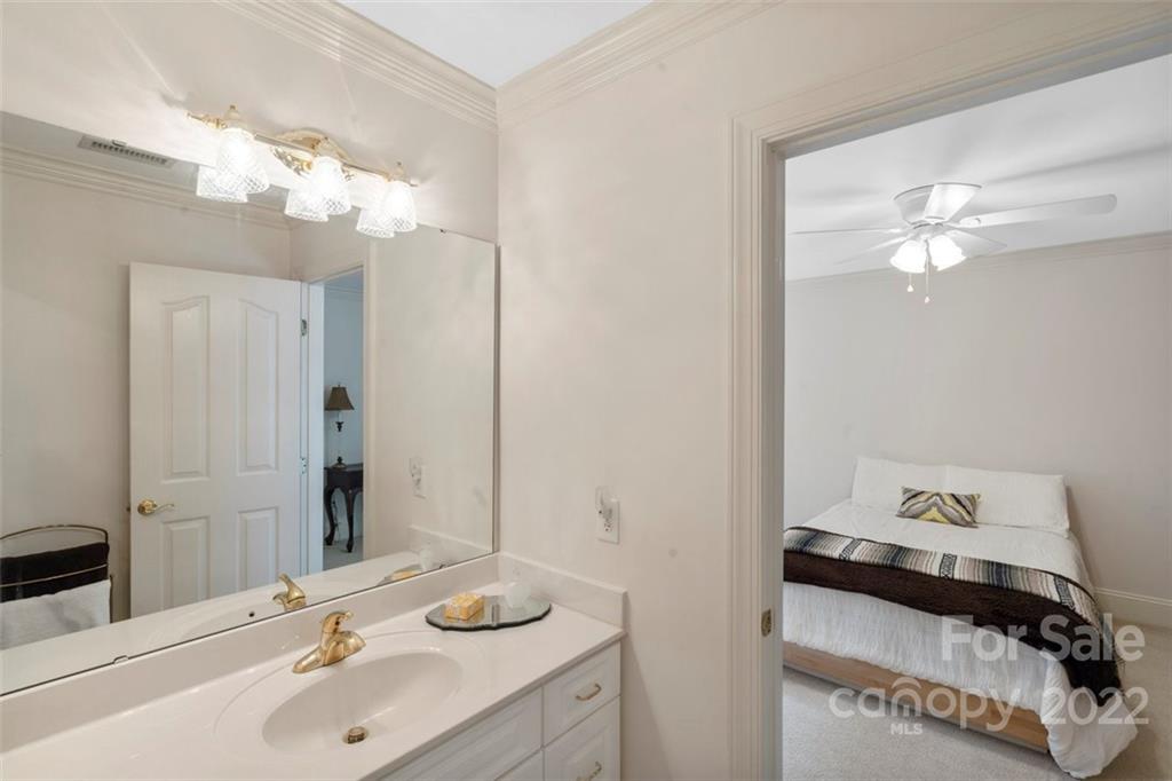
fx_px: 521
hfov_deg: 96.8
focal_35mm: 16
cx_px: 586
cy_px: 390
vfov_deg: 73.7
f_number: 11
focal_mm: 16
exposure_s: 1/2.5
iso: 100
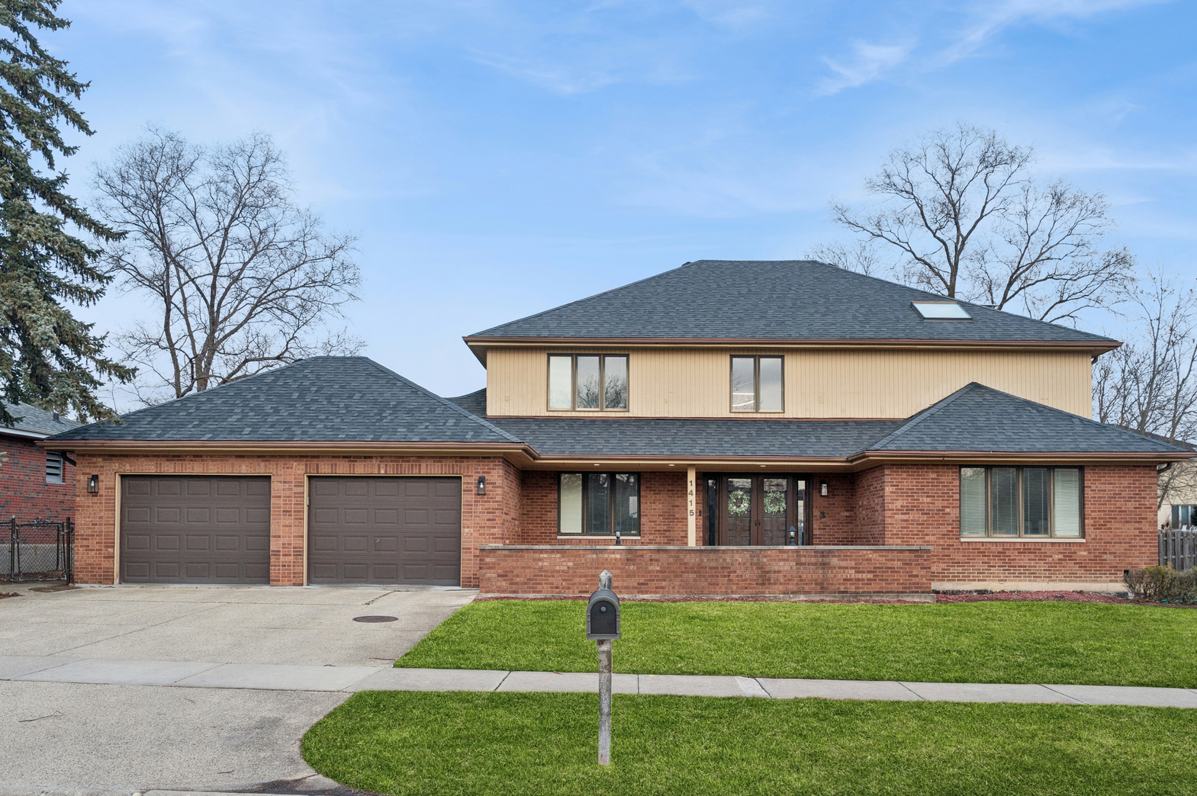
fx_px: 997
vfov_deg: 43.6
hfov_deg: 62.0
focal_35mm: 30
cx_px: 589
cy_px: 407
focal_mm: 29
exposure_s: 1/400
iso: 400
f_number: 8
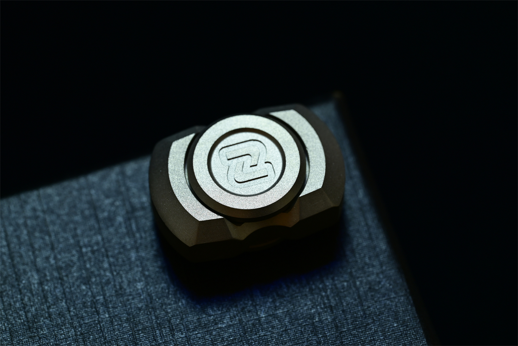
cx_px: 259
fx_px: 1511
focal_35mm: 105
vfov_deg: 13.1
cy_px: 173
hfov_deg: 19.4
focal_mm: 105
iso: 200
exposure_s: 1/5
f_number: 10
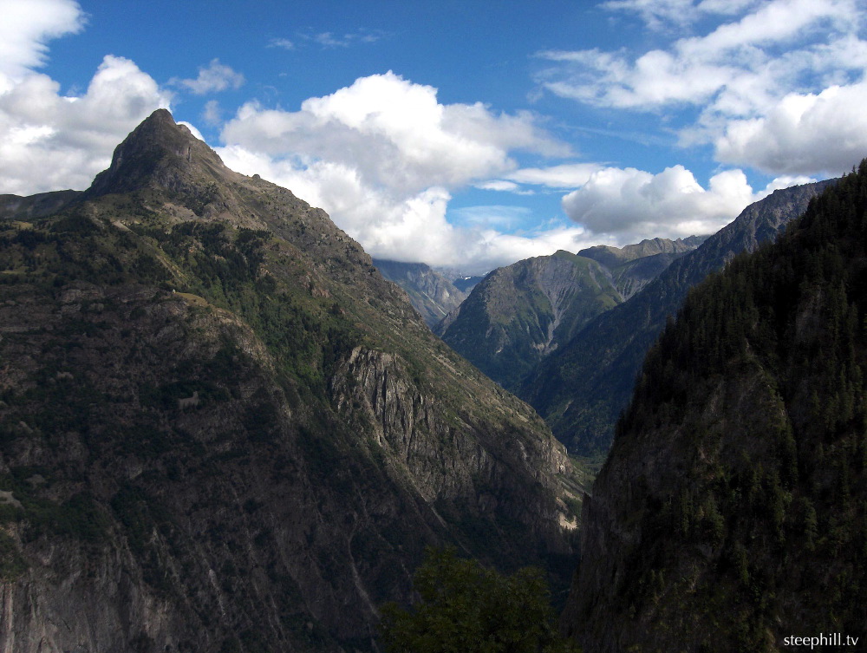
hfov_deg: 47.8
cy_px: 326
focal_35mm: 39
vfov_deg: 36.9
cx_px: 434
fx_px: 978
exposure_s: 1/1000
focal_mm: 8
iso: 100
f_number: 4.8
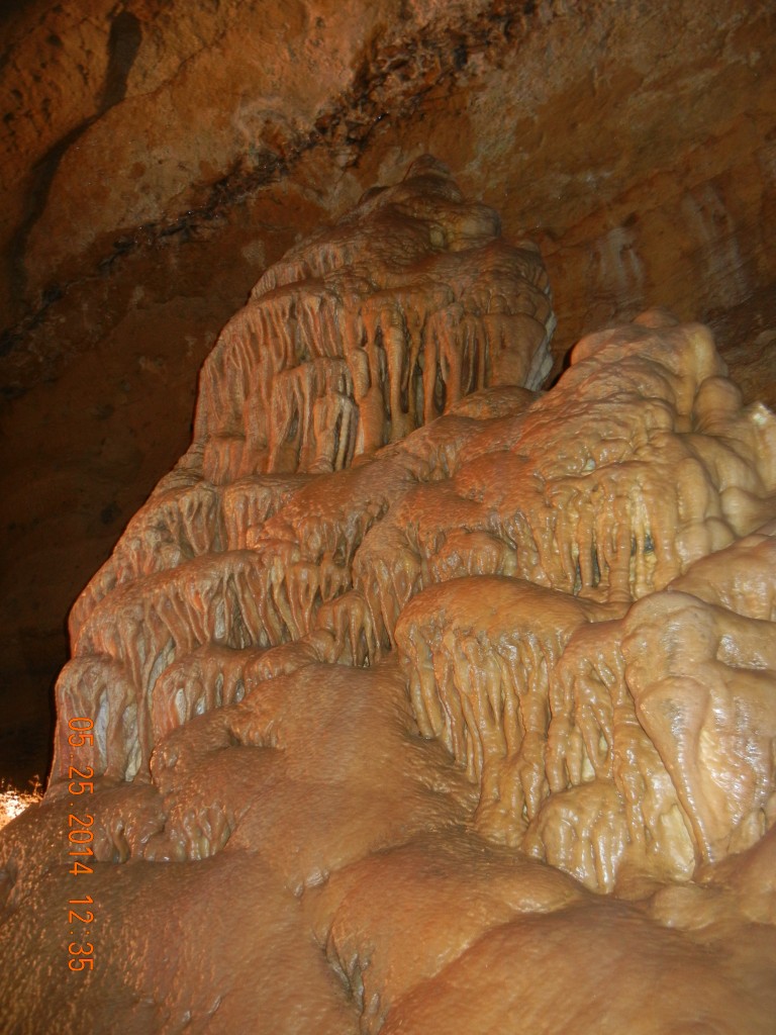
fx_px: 897
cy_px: 518
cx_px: 388
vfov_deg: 60.0
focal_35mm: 30
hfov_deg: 46.8
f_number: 3.5
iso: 242
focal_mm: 5.4
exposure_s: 1/30
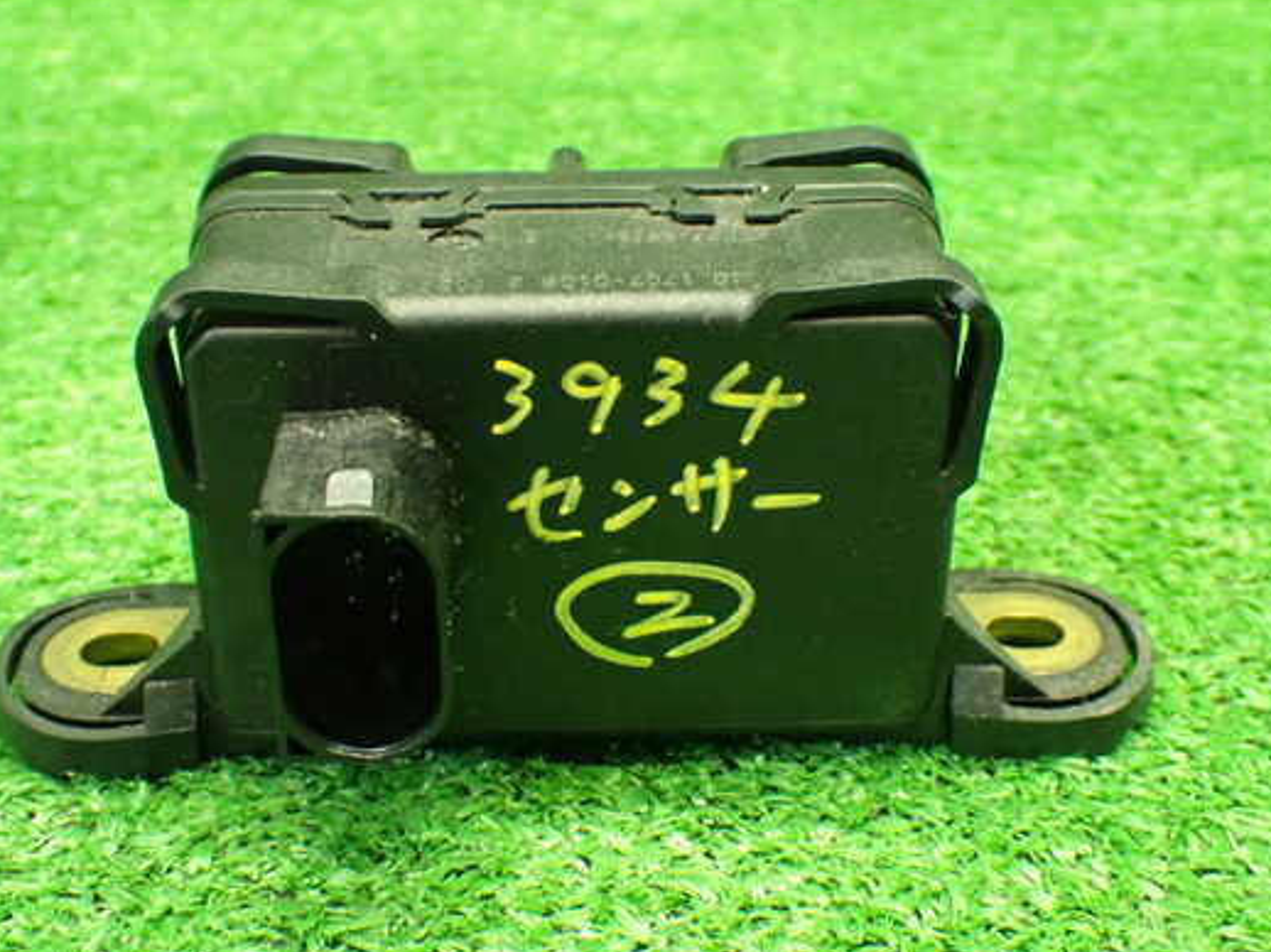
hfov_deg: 37.5
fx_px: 1872
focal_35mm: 51
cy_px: 481
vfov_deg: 28.5
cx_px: 611
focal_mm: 7.84
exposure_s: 1/40
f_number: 2.9
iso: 1000
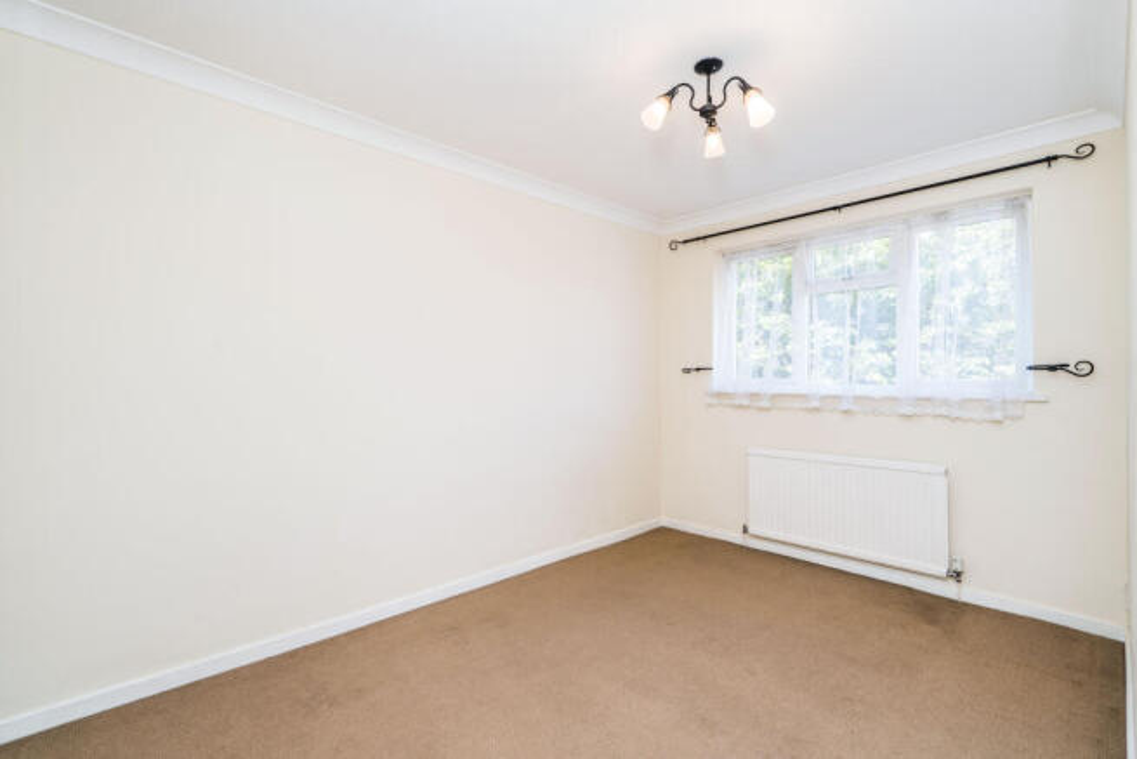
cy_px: 380
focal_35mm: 16
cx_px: 568
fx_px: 505
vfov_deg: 73.8
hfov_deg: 96.7
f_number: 8
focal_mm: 16
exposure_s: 1/25
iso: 160
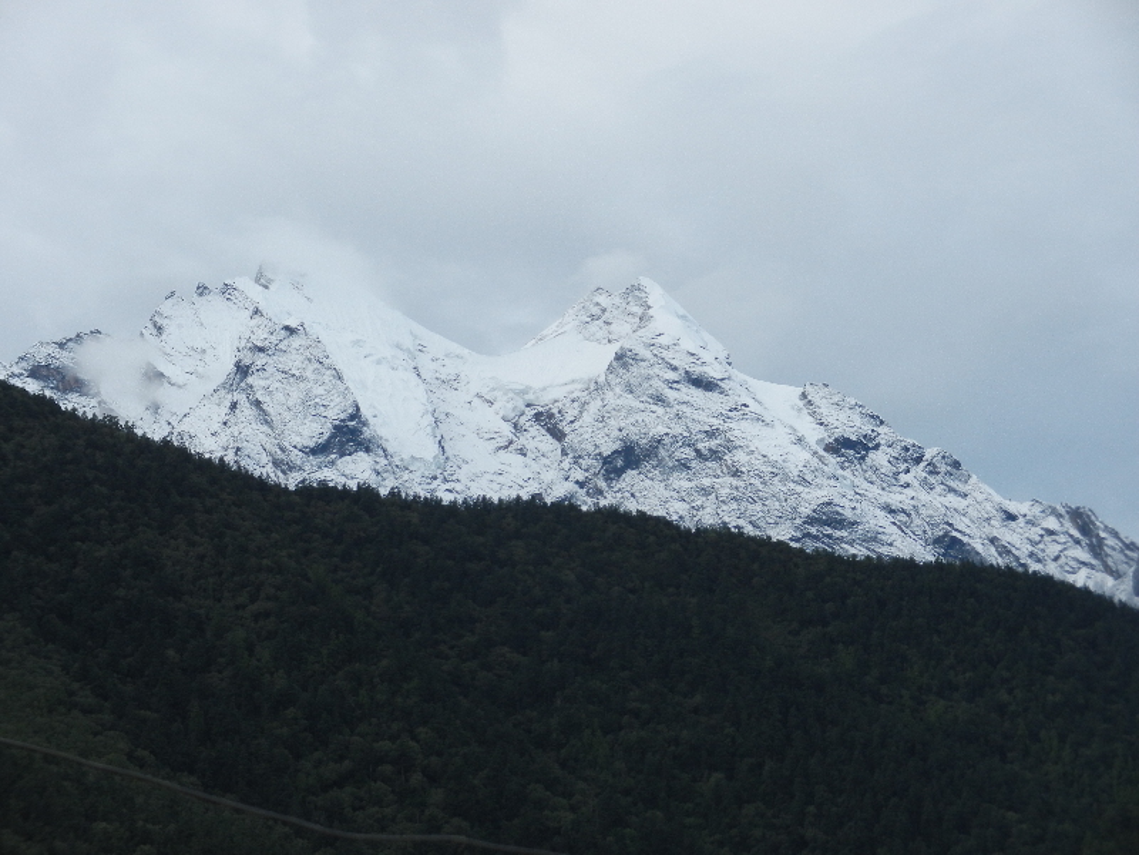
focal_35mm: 106
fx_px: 3488
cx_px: 570
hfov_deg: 18.5
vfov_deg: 14.0
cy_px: 428
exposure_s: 1/400
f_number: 5
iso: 160
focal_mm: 19.1
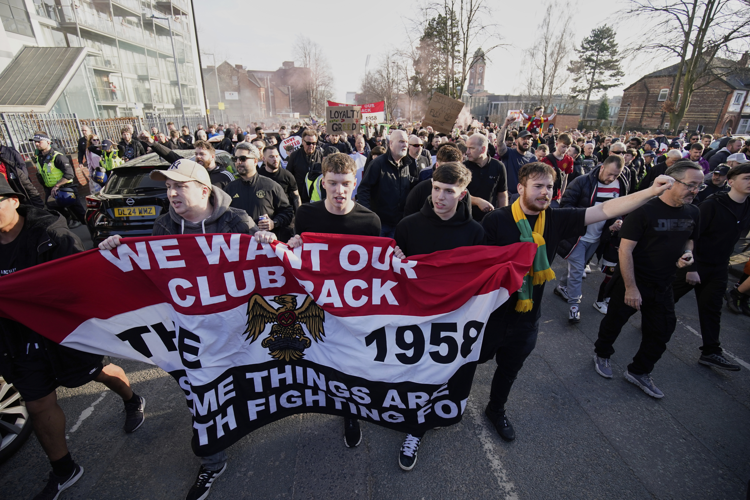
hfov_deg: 96.7
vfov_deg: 73.7
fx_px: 333
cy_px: 250
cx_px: 375
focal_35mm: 16
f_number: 4
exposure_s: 1/1000
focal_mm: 16
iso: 640
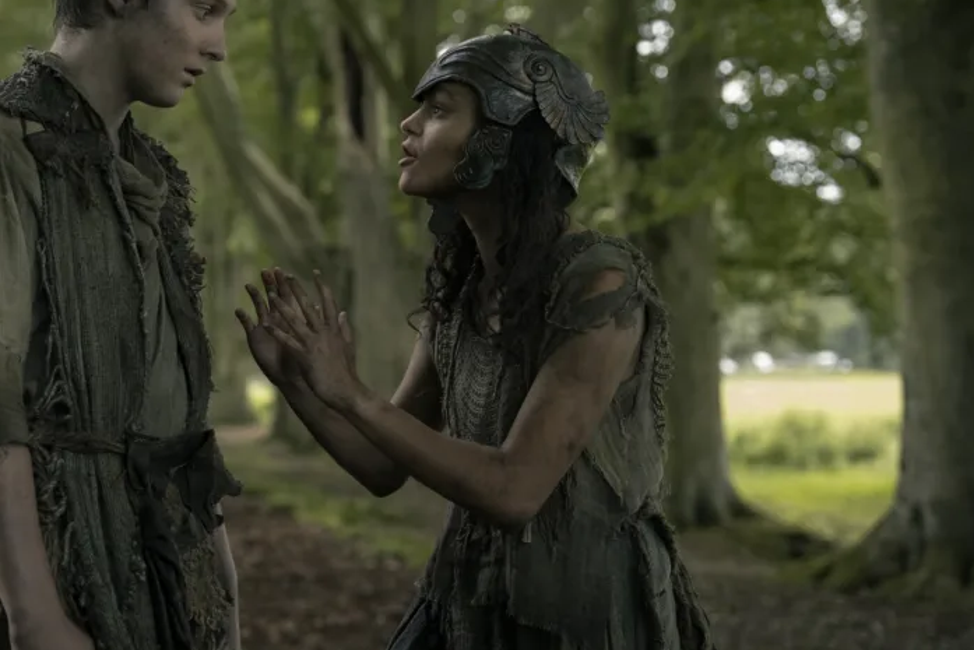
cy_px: 237
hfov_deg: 27.8
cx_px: 296
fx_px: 1948
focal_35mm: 72
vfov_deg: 18.9
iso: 4000
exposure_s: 1/500
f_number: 2.8
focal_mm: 49
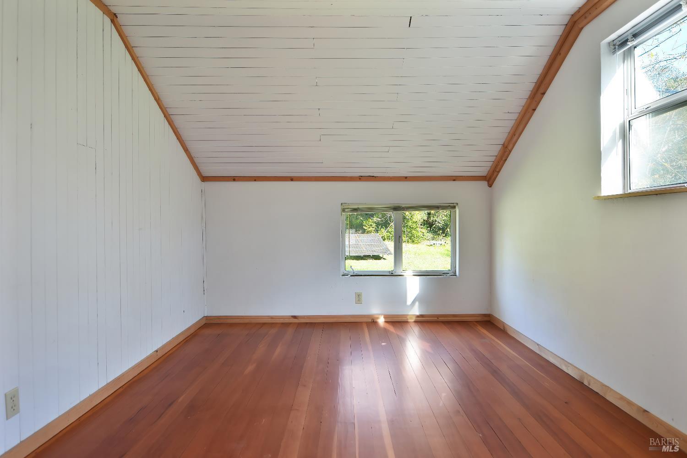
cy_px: 229
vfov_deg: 59.5
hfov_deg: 81.2
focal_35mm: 21
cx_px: 344
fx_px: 401
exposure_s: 1/50
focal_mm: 14
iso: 100
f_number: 3.5
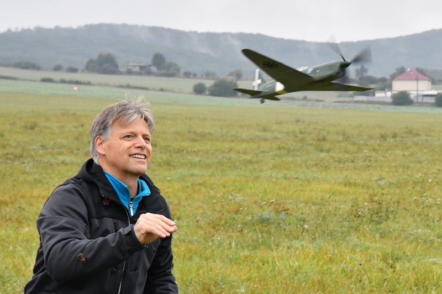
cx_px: 221
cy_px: 147
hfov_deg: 19.5
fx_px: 1288
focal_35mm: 105
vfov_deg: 13.0
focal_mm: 70
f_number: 10
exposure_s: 1/400
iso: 2000
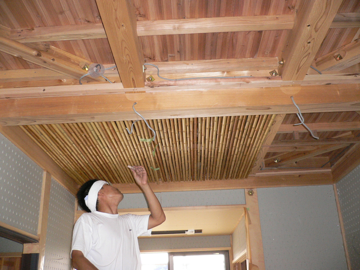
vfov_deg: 40.7
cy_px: 135
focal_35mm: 35
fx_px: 364
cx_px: 180
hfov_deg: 52.6
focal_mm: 5.8
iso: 300
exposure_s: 1/60
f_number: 2.8
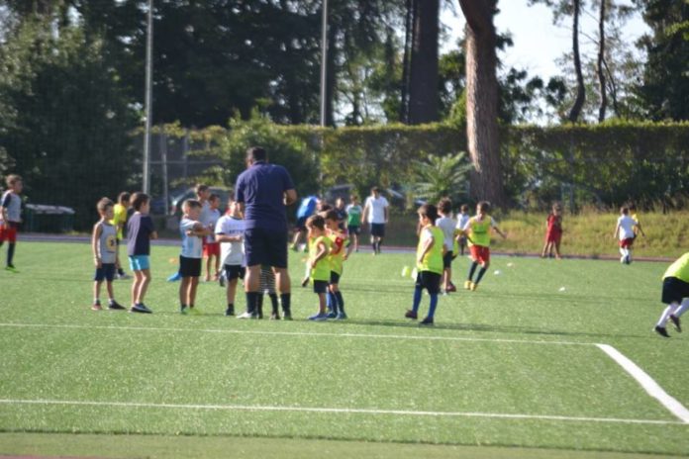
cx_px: 344
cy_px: 230
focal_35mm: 285
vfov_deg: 4.8
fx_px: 5454
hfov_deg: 7.2
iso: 360
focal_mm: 190
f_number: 5.6
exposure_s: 1/500
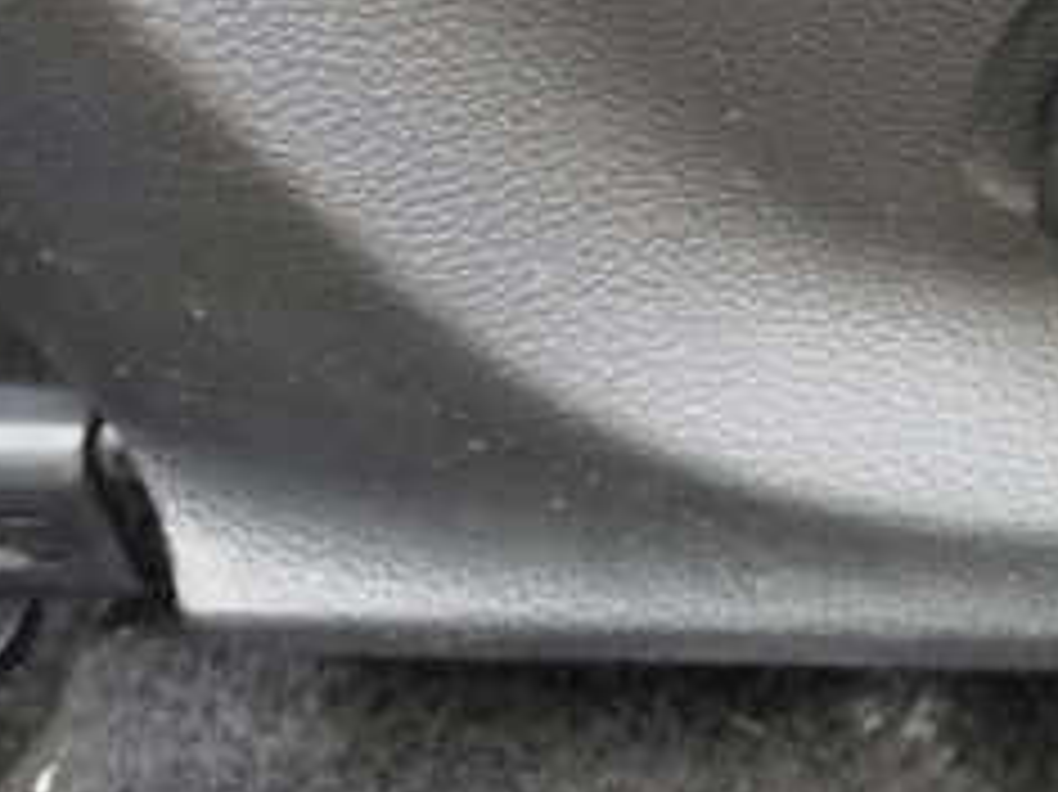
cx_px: 1621
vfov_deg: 15.6
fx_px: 2810
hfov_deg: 18.6
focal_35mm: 92
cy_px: -68
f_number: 1.8
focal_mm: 5.58
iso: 500
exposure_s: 1/25
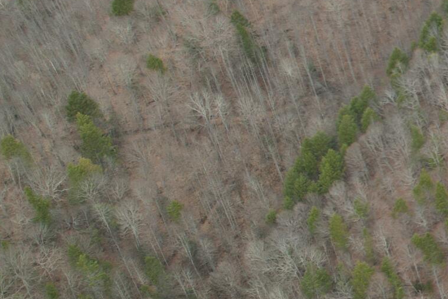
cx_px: 815
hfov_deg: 18.3
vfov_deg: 15.4
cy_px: -4
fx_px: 1083
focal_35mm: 87
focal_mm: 8.38
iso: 100
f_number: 2.8
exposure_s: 1/15
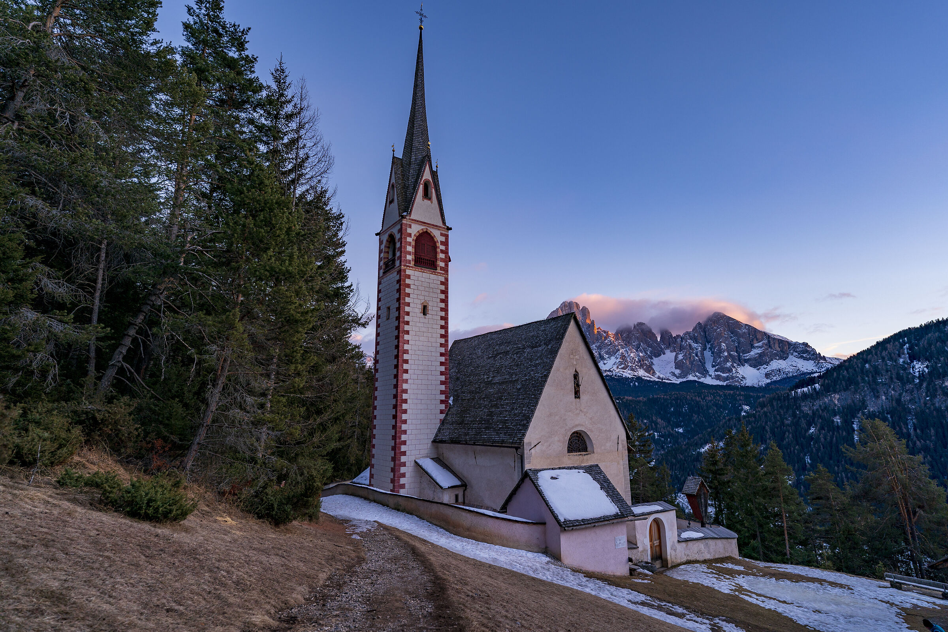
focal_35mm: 18
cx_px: 474
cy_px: 316
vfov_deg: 67.4
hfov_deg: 90.0
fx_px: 474
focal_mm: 18
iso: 100
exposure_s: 1/125
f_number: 2.8
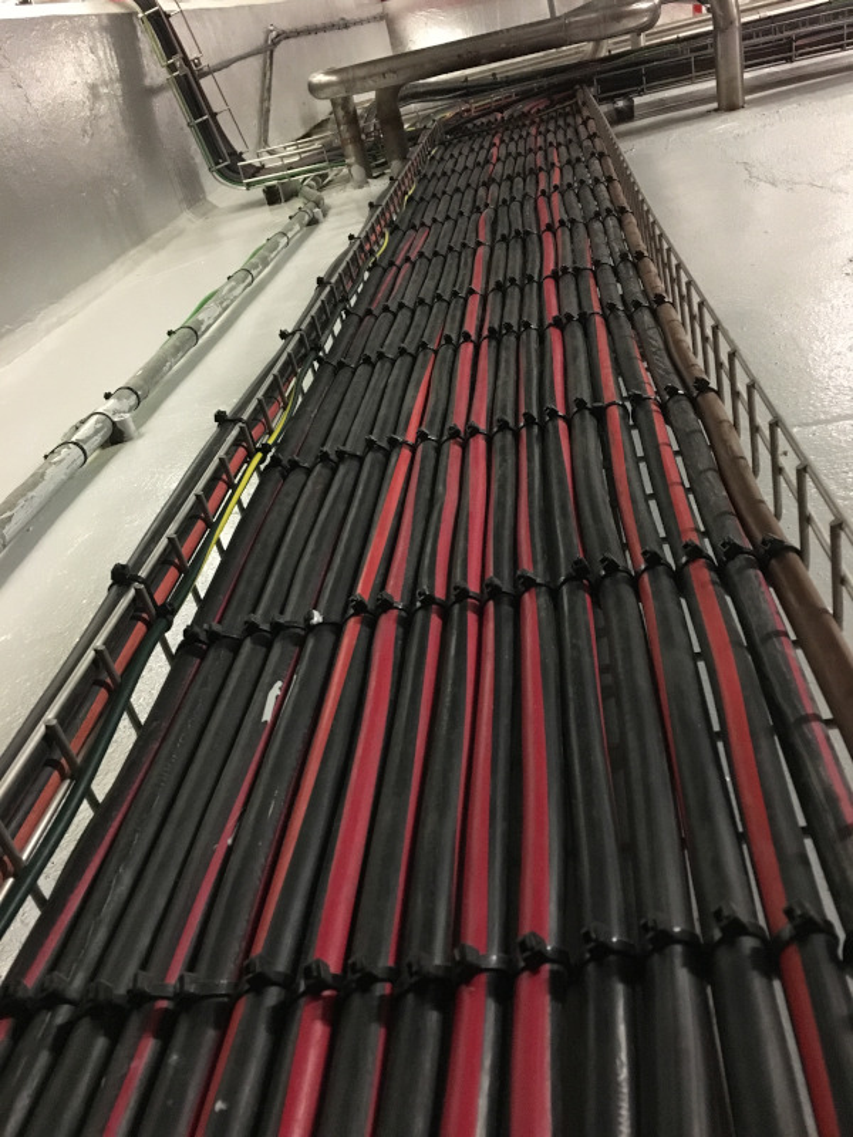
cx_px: 426
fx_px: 953
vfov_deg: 61.7
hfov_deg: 48.2
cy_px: 568
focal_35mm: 29
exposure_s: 1/17
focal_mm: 4.15
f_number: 2.2
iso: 400
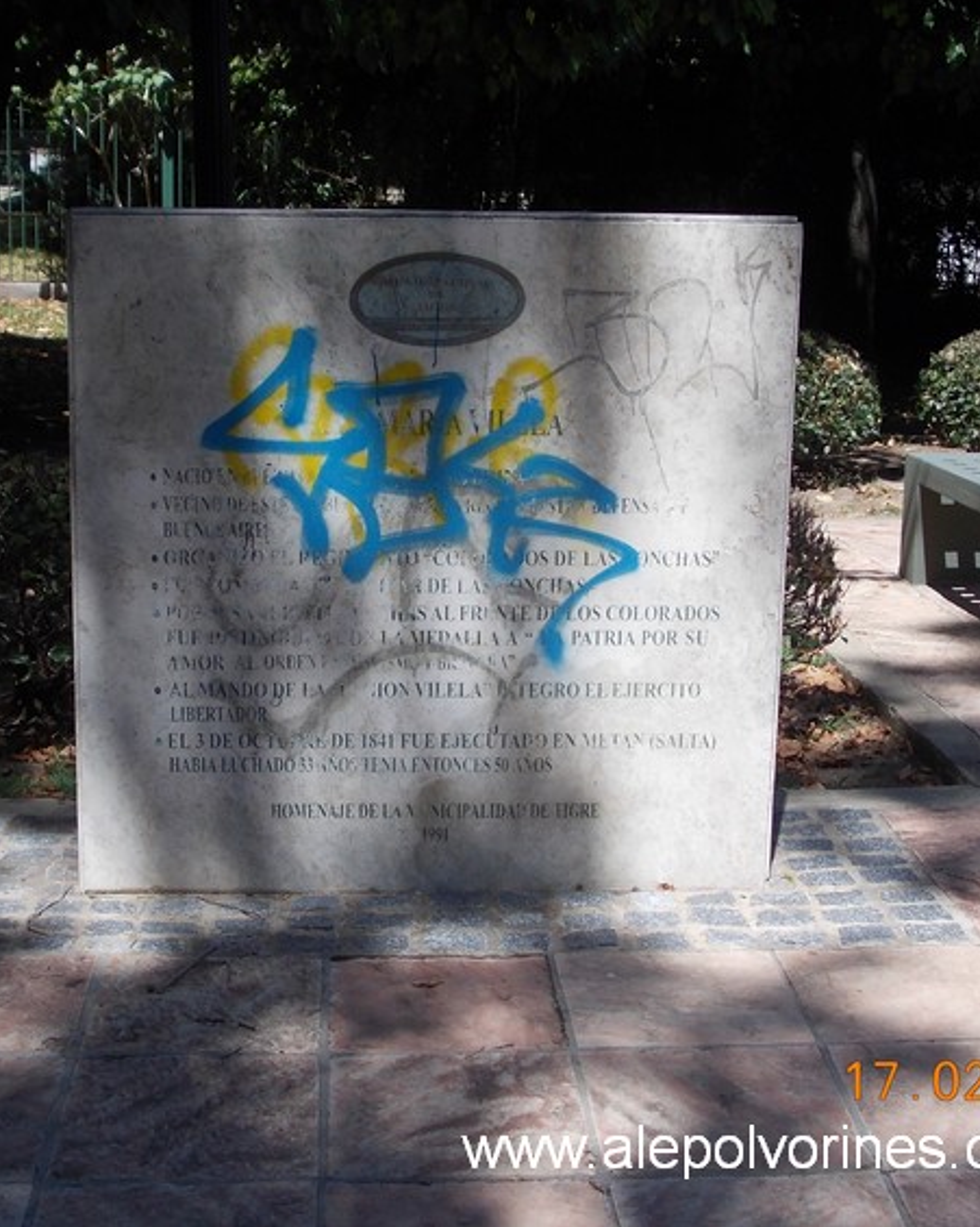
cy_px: 605
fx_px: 2067
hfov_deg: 26.6
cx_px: 393
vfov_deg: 33.0
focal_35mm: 57
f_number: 6.5
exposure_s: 1/200
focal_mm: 6.1
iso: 80
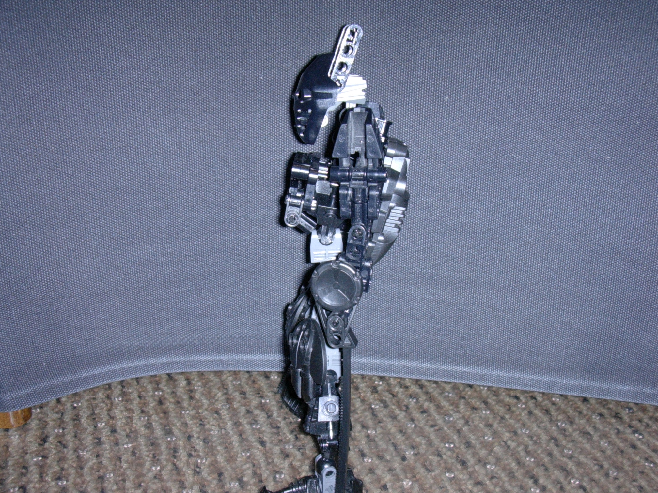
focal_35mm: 45
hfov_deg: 42.1
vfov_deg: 32.2
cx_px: 329
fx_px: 855
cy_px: 246
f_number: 2.9
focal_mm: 6.7
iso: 70
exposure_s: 1/64
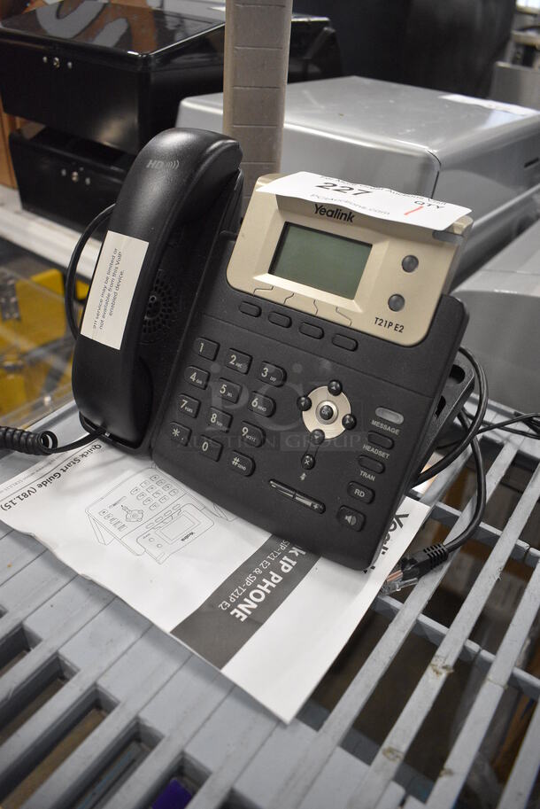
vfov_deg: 67.3
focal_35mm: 27
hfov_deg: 48.0
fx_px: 607
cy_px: 404
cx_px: 270
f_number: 3.5
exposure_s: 1/125
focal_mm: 18
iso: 2800
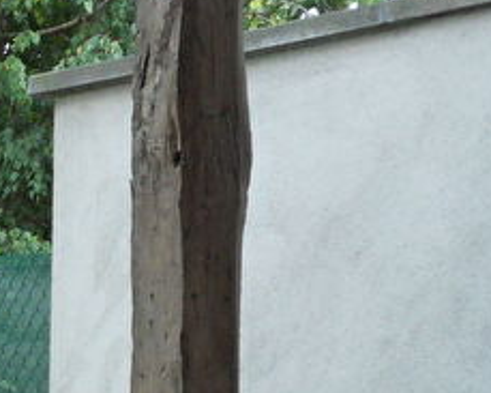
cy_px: 586
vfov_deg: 9.6
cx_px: -478
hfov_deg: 11.2
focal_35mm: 157
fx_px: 2281
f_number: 3.9
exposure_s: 1/30
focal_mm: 6.3
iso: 100
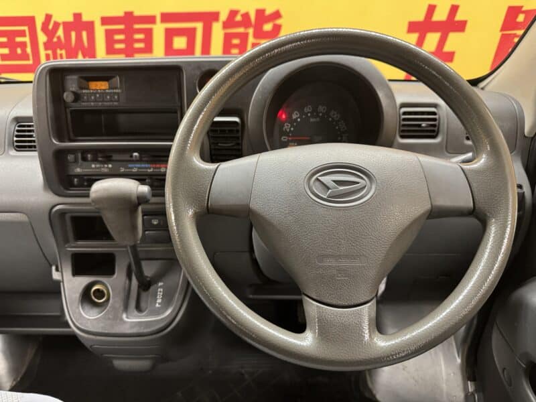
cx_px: 268
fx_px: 372
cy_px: 201
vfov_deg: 56.8
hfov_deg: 71.6
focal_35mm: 24
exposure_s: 1/50
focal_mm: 6.76
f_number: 1.78
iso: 500
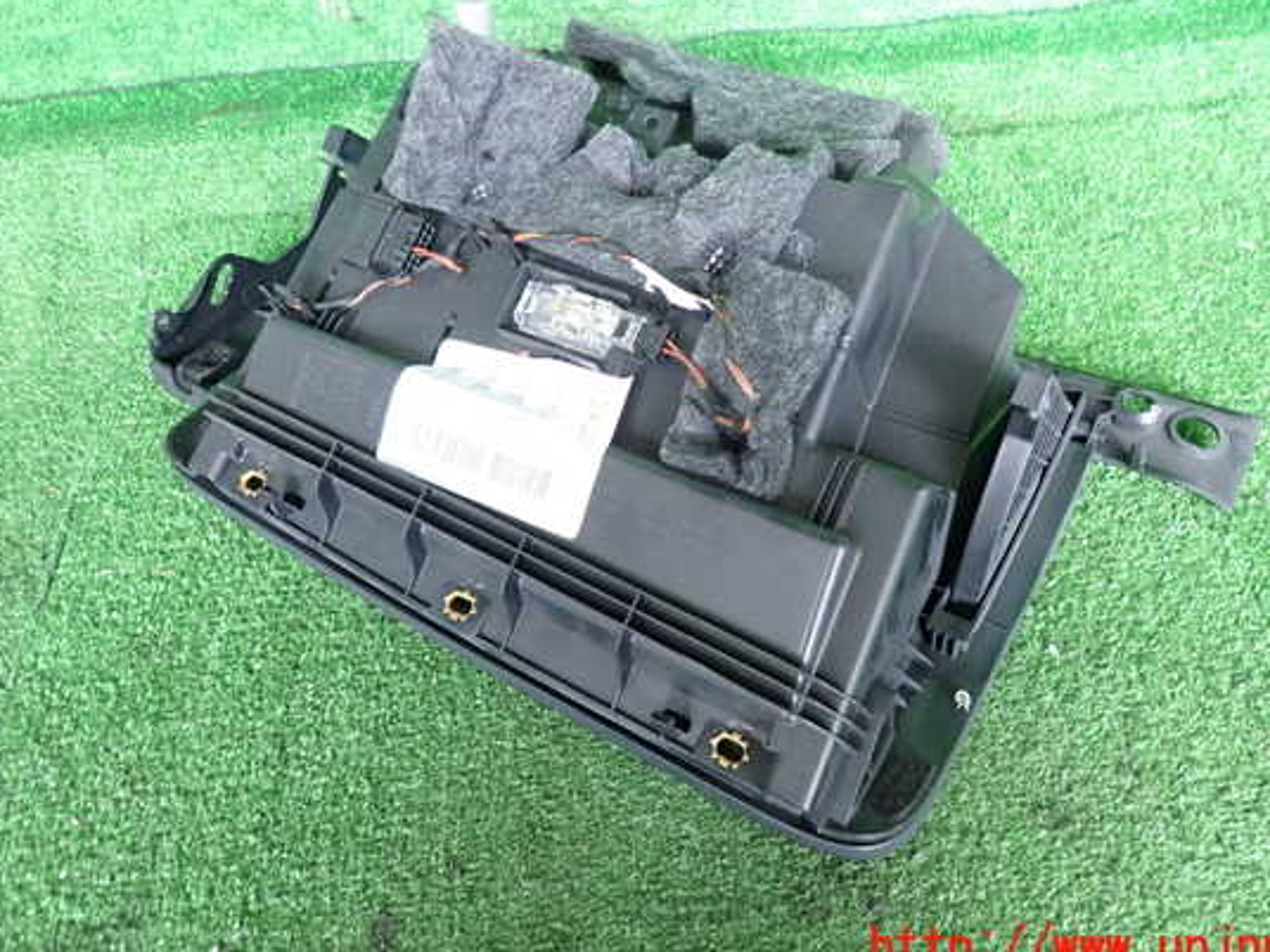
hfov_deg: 63.3
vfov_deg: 49.7
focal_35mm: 28
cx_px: 694
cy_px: 445
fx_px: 1027
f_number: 2
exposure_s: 1/25
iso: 800
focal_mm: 4.5
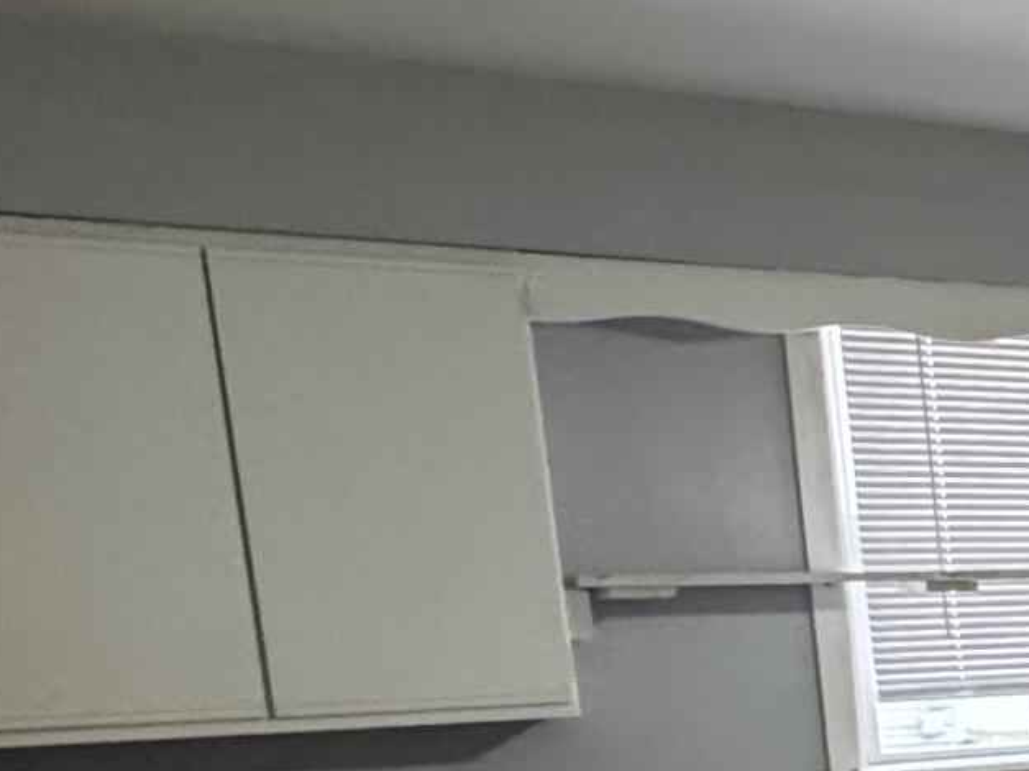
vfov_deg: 20.9
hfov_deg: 18.3
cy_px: 835
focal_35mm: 67
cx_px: 2096
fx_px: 1991
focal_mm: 2.22
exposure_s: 1/60
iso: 320
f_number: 2.2
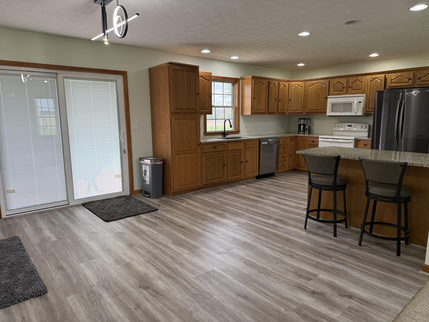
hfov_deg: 71.6
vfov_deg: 56.8
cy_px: 161
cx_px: 214
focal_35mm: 24
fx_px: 297
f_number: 1.78
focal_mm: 6.76
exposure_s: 1/235
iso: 200
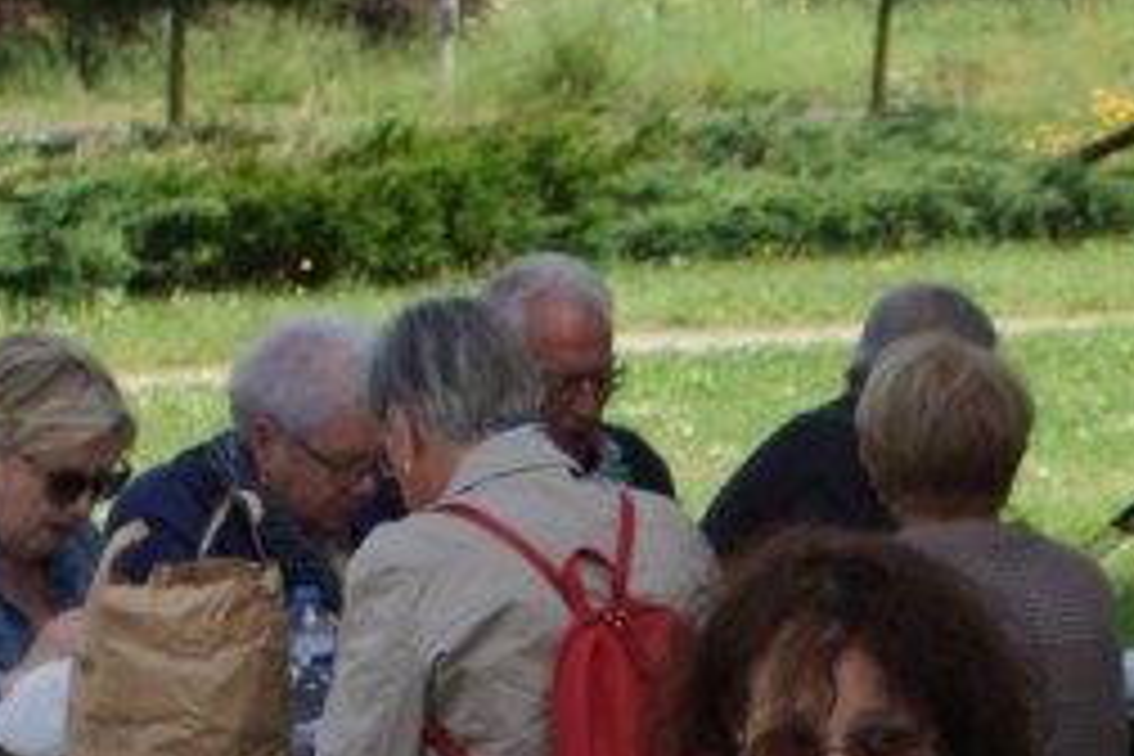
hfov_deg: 9.5
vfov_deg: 6.4
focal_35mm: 213
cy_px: 1080
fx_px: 6710
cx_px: 1314
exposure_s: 1/200
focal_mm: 35
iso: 100
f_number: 6.3
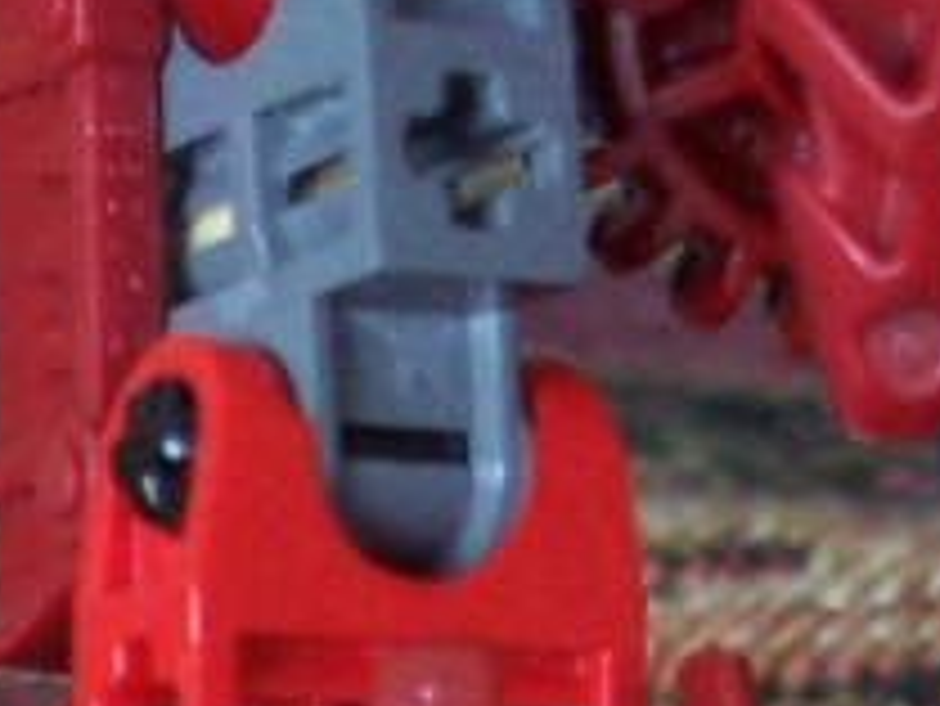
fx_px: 37142
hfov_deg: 1.4
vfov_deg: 1.1
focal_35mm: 1367
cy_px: -522
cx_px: 1187
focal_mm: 39.5
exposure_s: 1/8
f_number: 3.2
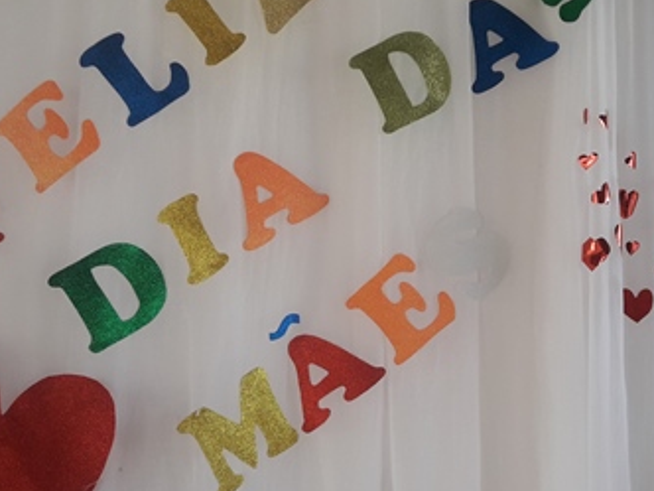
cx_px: 360
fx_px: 1020
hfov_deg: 35.5
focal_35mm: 54
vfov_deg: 27.0
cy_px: 278
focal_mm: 3.7
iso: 64
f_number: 1.9
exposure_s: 1/120
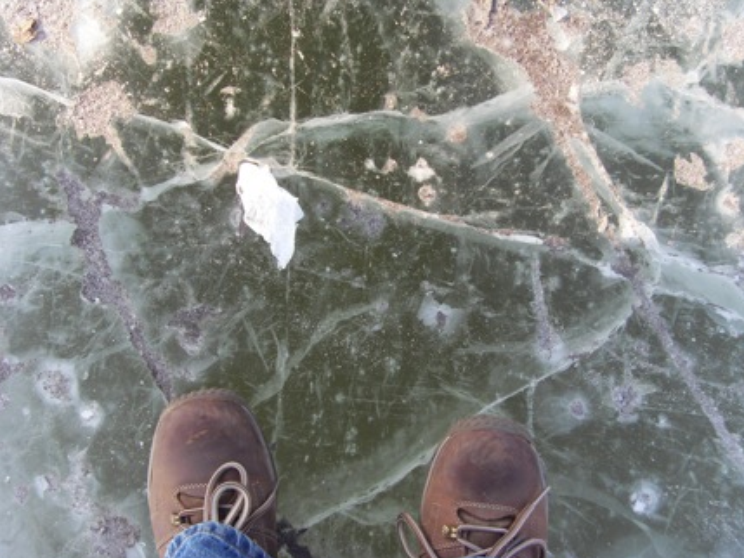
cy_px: 284
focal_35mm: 40
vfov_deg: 36.0
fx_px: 860
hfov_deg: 46.8
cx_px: 368
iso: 80
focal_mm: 6.6
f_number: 3.5
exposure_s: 1/125
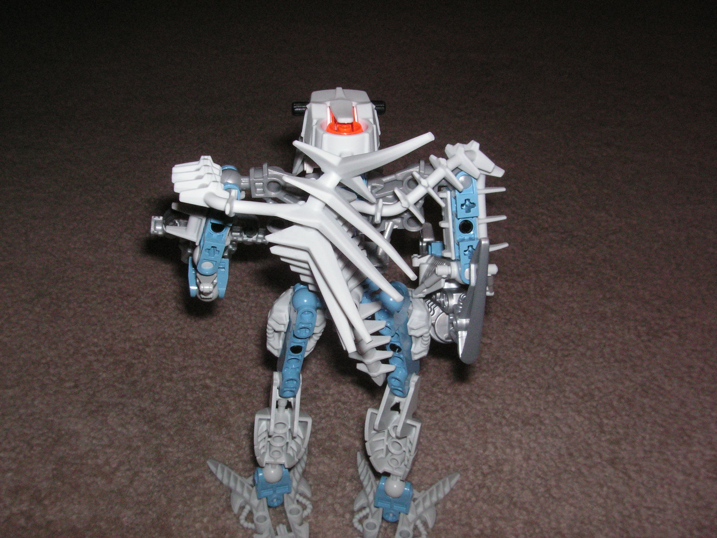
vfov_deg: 37.7
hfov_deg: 49.0
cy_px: 269
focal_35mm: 38
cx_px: 358
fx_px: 787
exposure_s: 1/45
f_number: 6.6
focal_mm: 6.3
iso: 160
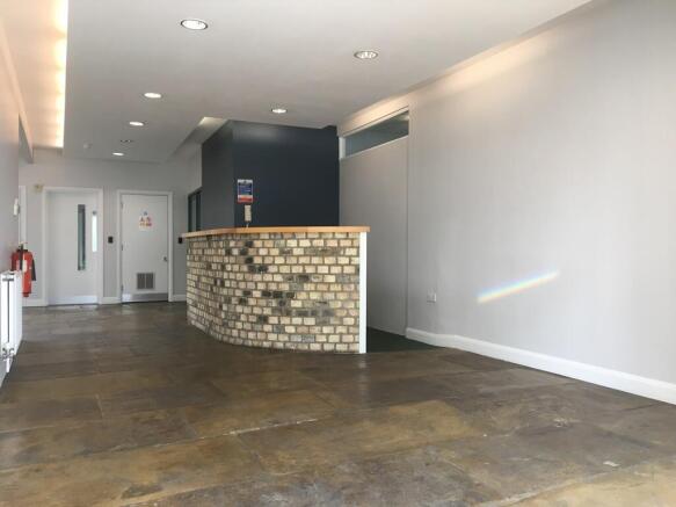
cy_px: 254
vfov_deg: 48.2
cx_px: 338
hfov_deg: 61.7
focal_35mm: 29
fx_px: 566
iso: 25
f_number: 2.2
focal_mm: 4.15
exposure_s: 1/33
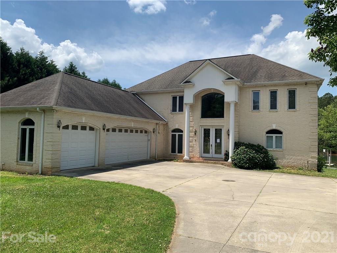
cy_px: 126
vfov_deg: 53.1
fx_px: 253
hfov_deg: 67.3
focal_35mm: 26
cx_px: 168
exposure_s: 1/3086
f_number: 1.8
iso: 25
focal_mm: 4.25
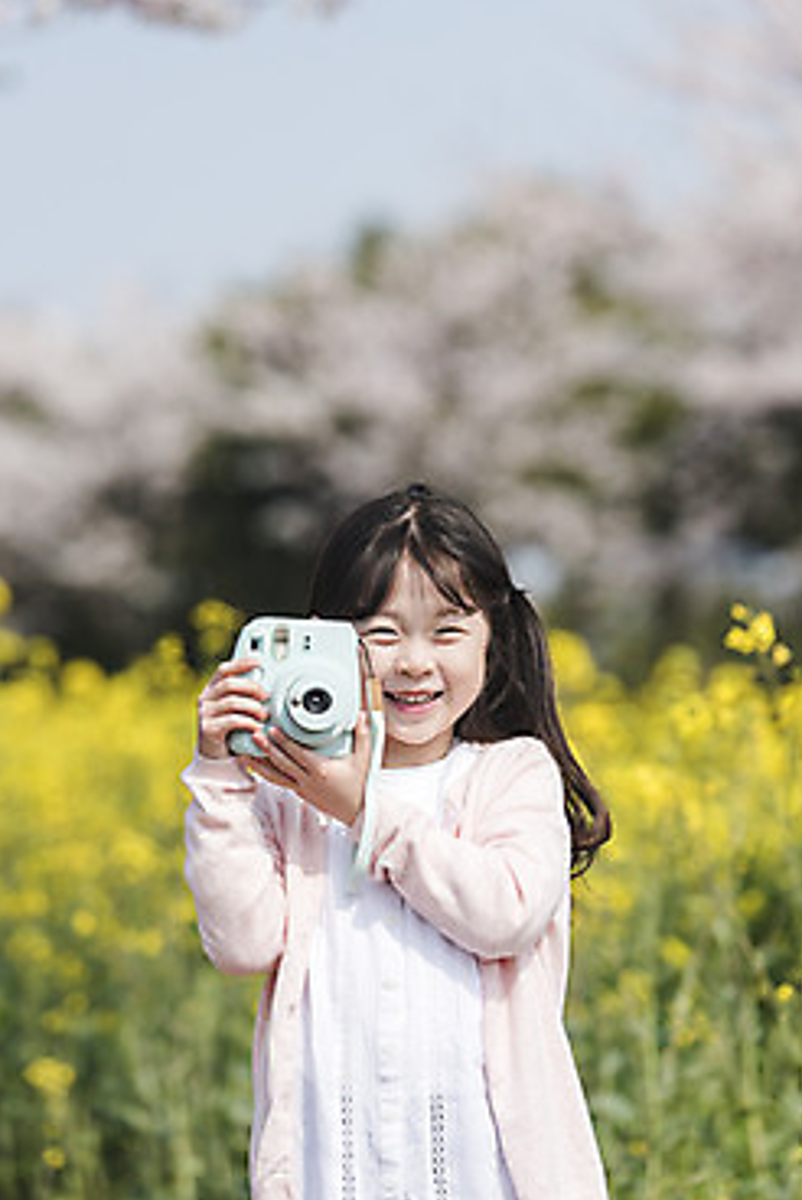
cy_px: 629
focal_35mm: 163
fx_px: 5436
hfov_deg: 8.4
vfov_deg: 12.6
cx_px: 373
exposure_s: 1/2000
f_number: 3.2
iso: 250
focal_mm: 150
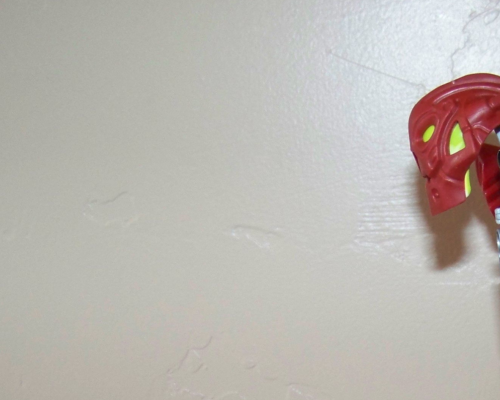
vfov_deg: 17.2
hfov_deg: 21.1
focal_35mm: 87
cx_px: 521
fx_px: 1288
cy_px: 408
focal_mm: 5.85
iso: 200
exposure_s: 1/30
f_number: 2.8
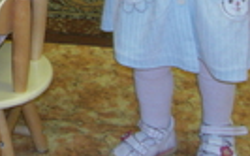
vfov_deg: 10.8
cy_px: -109
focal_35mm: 115
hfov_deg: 18.0
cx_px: 70
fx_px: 783
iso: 100
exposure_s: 1/50
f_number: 3.4
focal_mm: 5.7
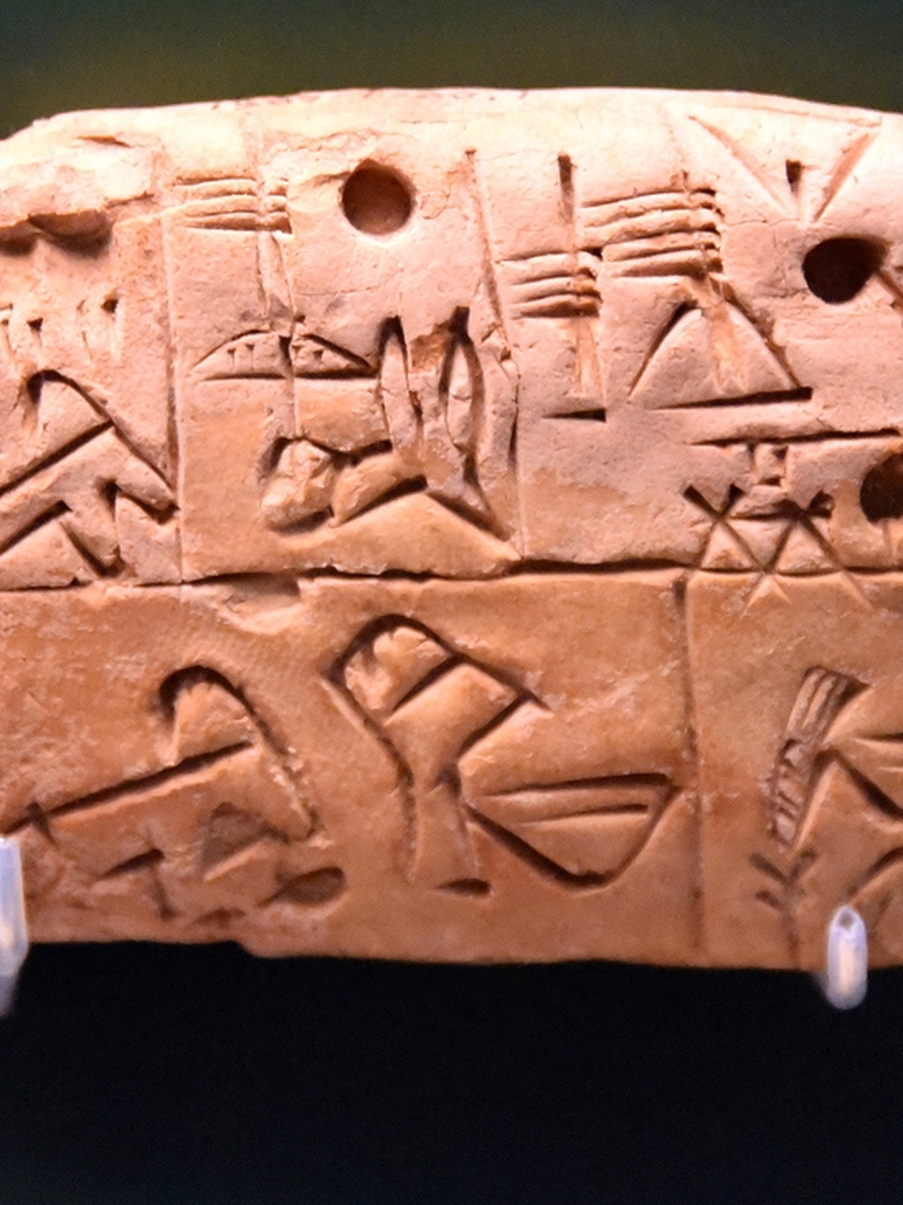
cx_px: 413
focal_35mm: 475
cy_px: 547
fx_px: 16531
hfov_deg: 3.1
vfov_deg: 4.2
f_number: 5.6
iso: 12800
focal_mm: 300
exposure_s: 1/160
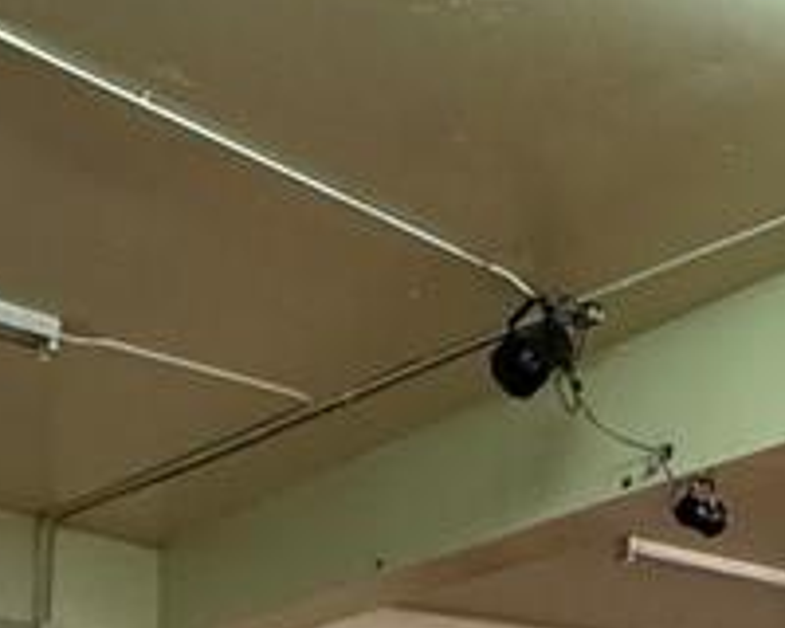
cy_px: 958
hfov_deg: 26.0
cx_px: 754
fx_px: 1626
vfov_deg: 19.0
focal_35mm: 70
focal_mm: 2.22
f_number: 2.2
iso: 500
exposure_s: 1/60
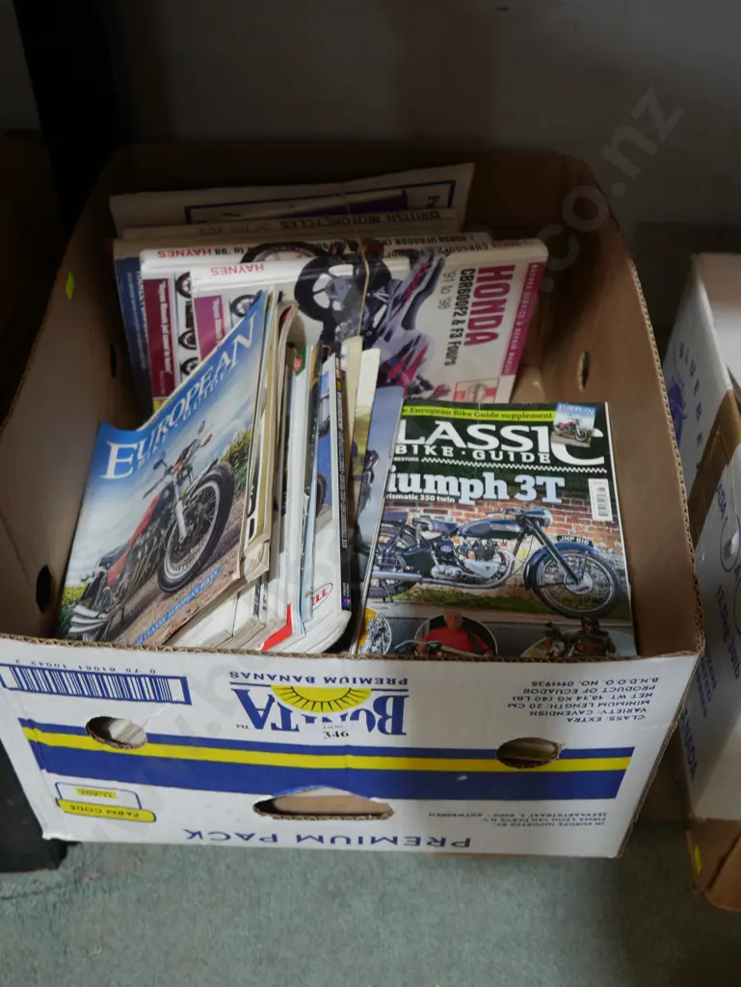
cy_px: 494
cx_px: 370
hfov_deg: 39.7
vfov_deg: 51.3
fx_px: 1027
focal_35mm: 36
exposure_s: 1/60
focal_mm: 18
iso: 320
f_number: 4
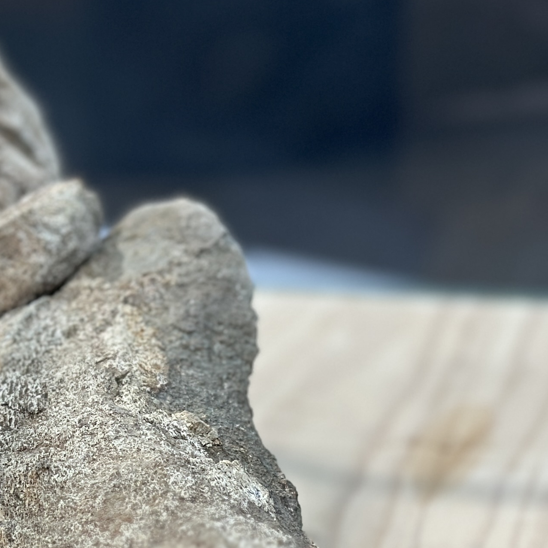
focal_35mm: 134
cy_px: 403
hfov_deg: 12.9
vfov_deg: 13.0
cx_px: 73
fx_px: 2400
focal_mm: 6.86
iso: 125
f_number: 1.78
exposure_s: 1/60
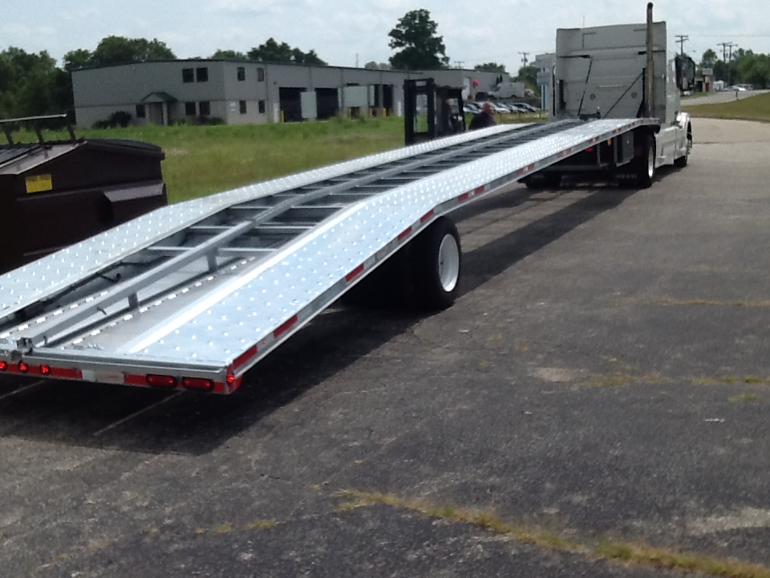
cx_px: 385
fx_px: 979
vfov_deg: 32.9
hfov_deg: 42.9
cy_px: 289
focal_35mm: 44
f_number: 2.4
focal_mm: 2.03
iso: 40
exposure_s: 1/1912
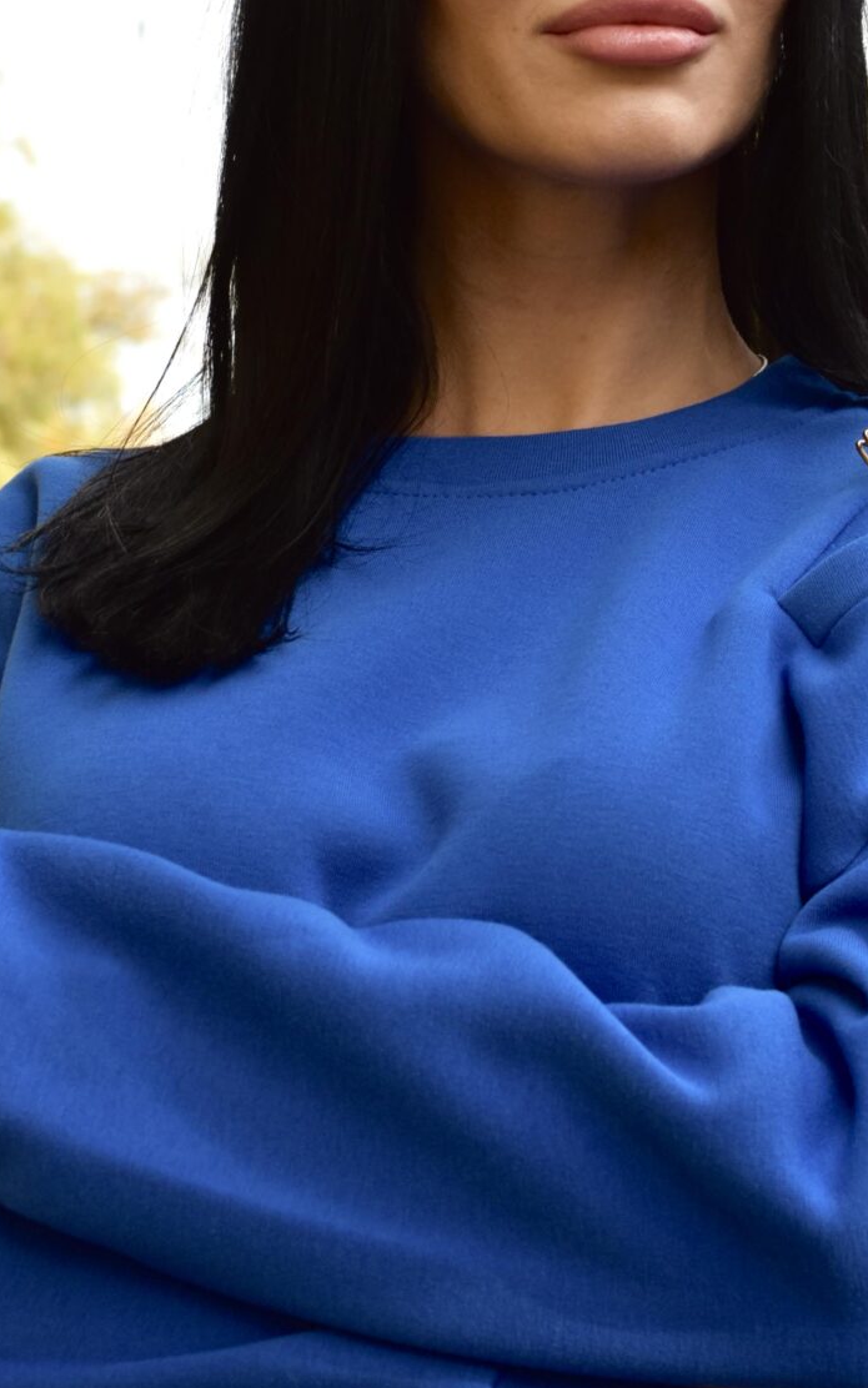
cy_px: 337
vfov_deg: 16.8
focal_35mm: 123
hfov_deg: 10.6
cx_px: 498
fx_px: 4662
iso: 200
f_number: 7.1
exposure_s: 1/250
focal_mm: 35
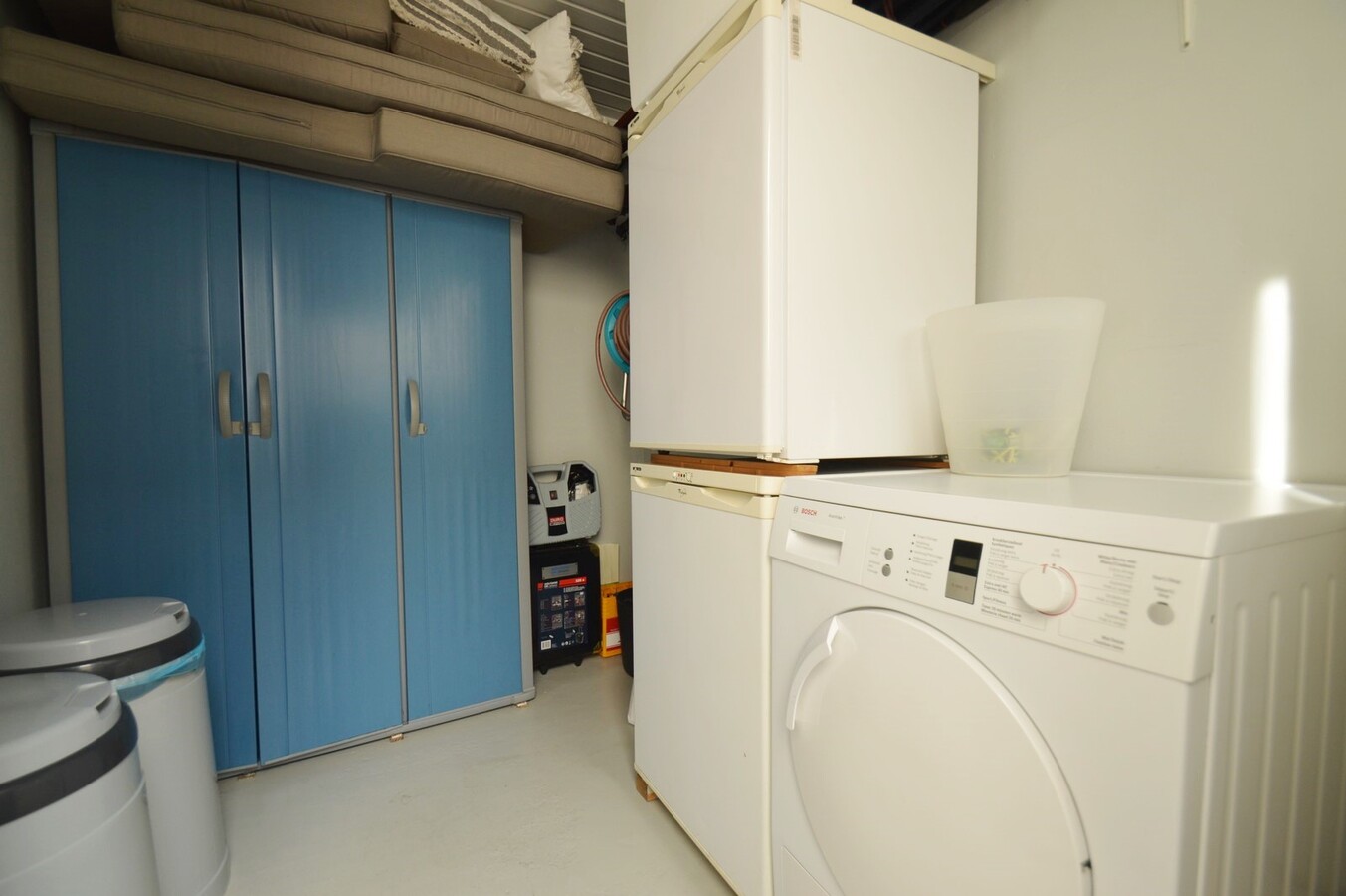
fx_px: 560
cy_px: 448
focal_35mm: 15
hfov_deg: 100.4
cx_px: 673
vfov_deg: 77.2
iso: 400
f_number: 5
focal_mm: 10
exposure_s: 1/100
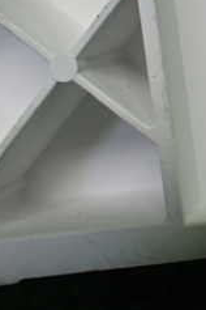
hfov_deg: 15.1
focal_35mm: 79
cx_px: 365
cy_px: 25
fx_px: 678
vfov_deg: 24.8
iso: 200
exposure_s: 1/125
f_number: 2.3
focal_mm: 5.4
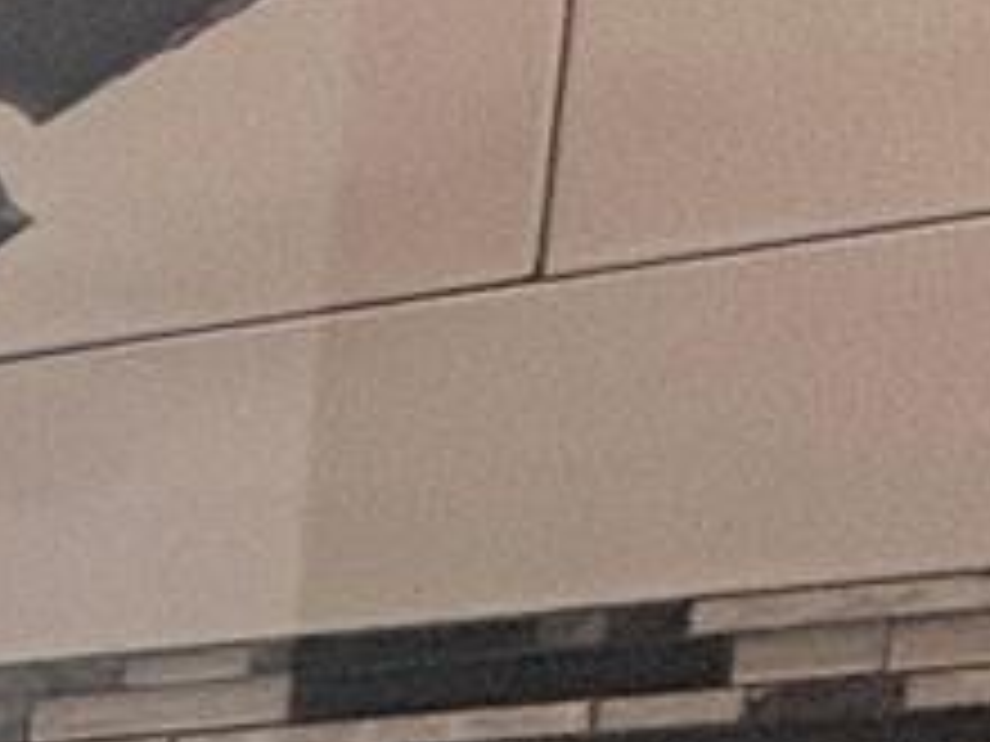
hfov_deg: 10.0
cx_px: -2358
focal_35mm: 102
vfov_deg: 12.4
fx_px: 2917
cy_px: 1601
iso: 125
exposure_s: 1/120
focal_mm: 2.22
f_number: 2.2
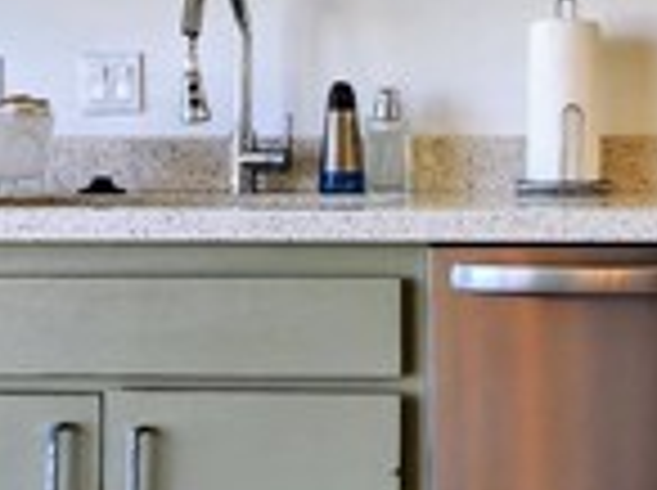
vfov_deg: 25.3
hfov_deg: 31.7
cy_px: 135
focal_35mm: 57
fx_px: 1080
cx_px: 630
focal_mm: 2.2
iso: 80
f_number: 2.2
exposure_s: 1/120
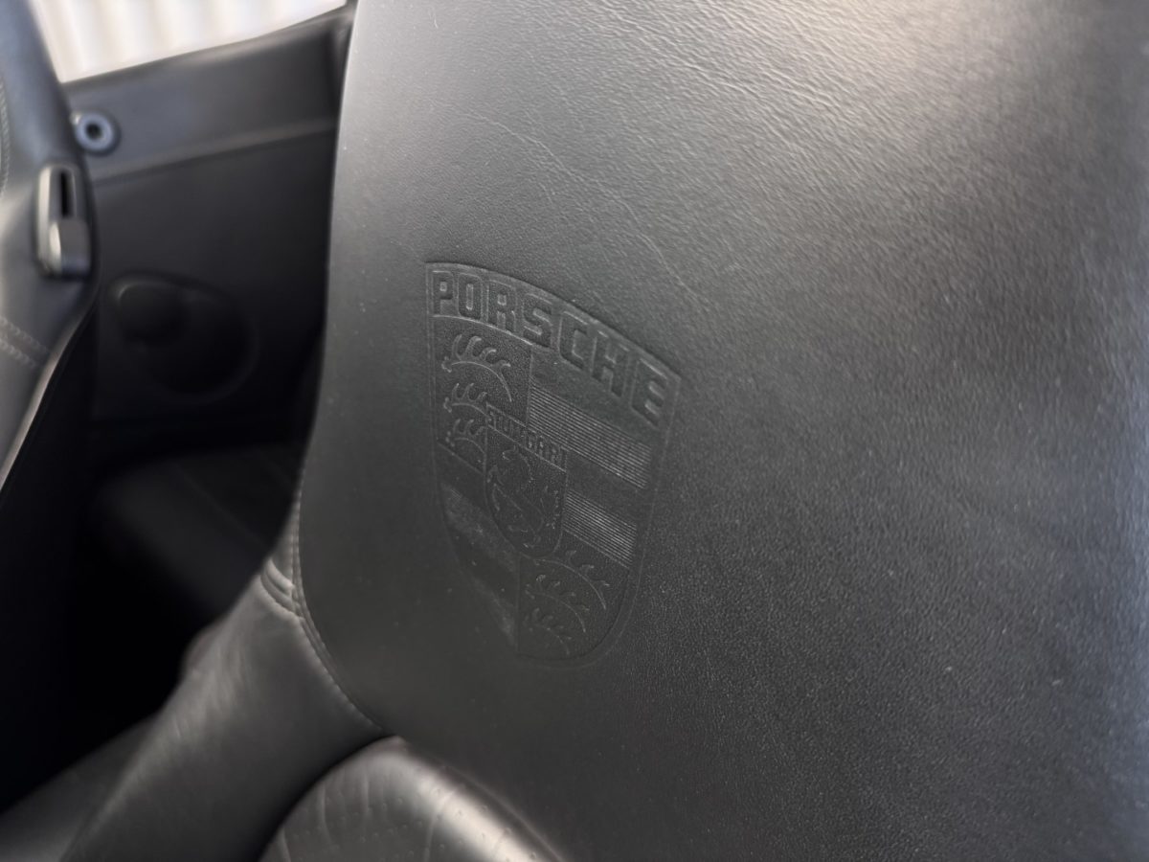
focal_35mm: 24
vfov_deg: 56.8
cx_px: 574
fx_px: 797
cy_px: 431
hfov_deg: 71.6
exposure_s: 1/50
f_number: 1.78
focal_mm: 6.76
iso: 250
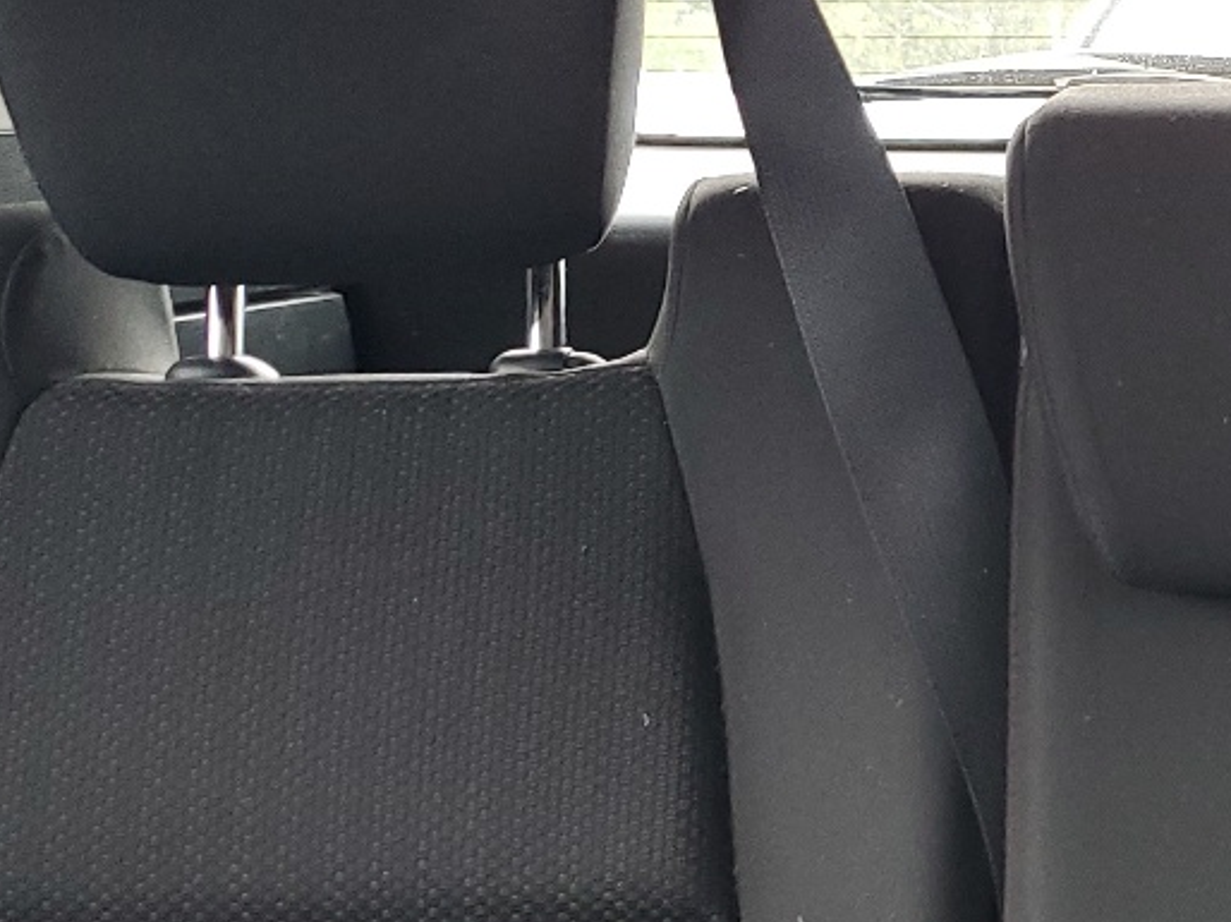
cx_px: 1363
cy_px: 699
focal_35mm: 81
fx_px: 2879
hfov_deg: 22.7
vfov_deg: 18.1
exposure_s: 1/60.2
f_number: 1.5
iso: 108
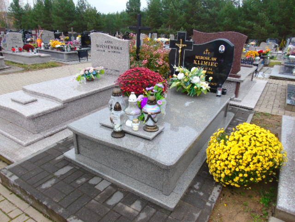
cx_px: 148
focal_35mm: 25
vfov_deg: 54.9
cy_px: 111
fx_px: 213
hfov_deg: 69.4
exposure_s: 1/60
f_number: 3.4
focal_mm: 4.4
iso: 80
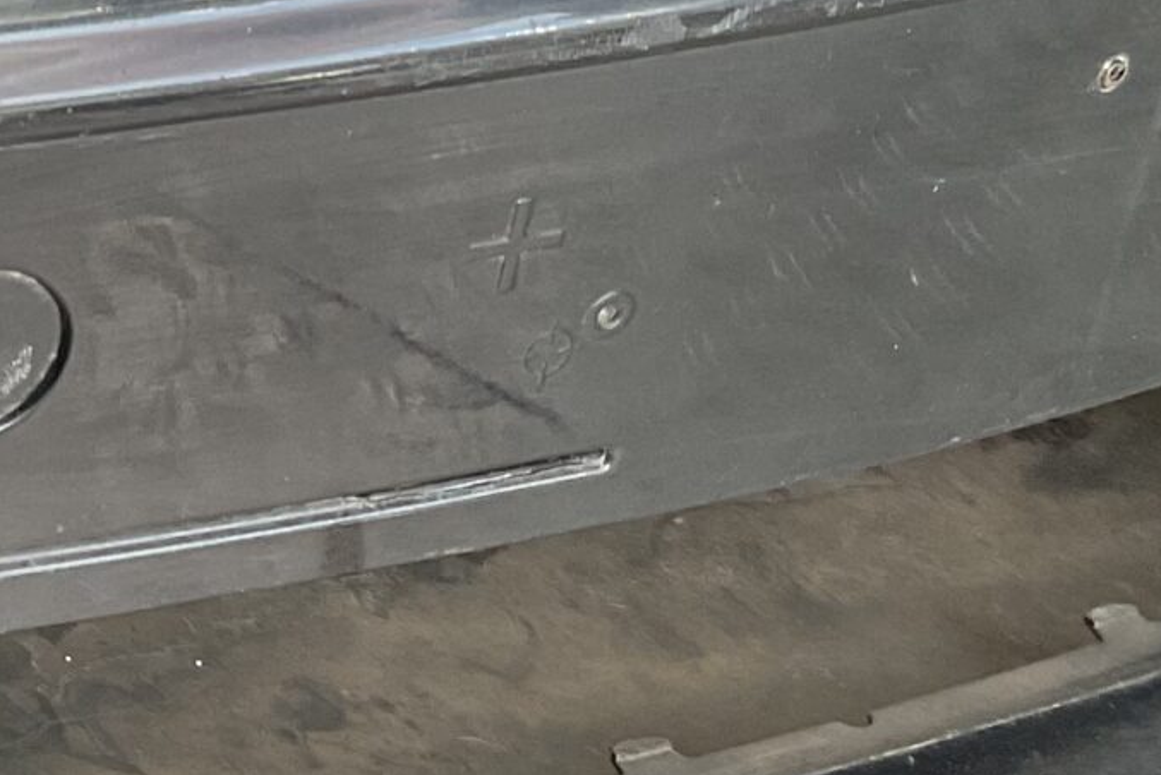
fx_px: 3678
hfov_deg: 16.4
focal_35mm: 114
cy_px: -123
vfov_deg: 11.8
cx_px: -552
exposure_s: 1/100
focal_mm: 3
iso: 40
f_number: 1.8
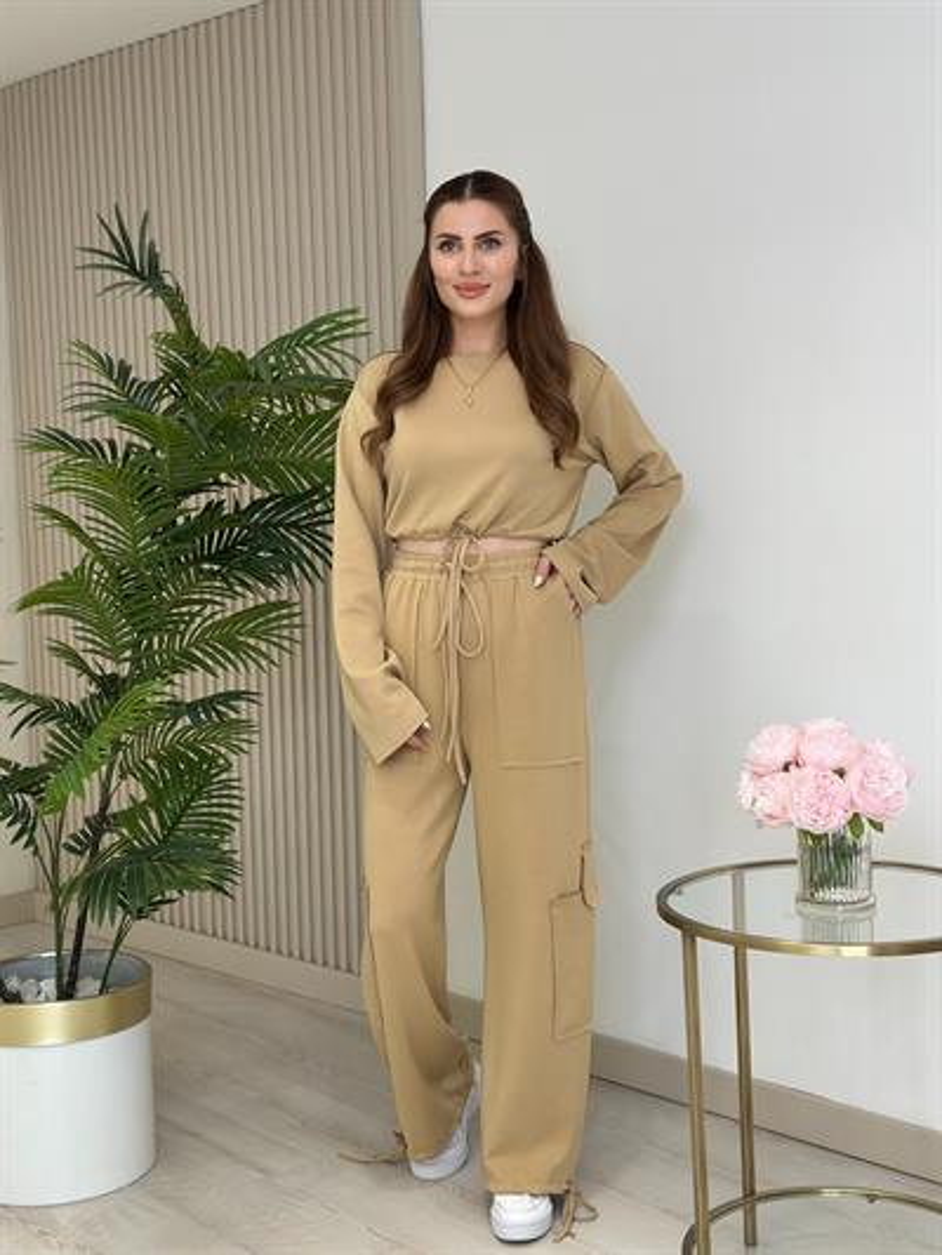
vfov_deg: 39.6
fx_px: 1741
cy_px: 628
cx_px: 471
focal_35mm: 48
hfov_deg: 30.3
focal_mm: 6.86
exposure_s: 1/326
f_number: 1.78
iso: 80
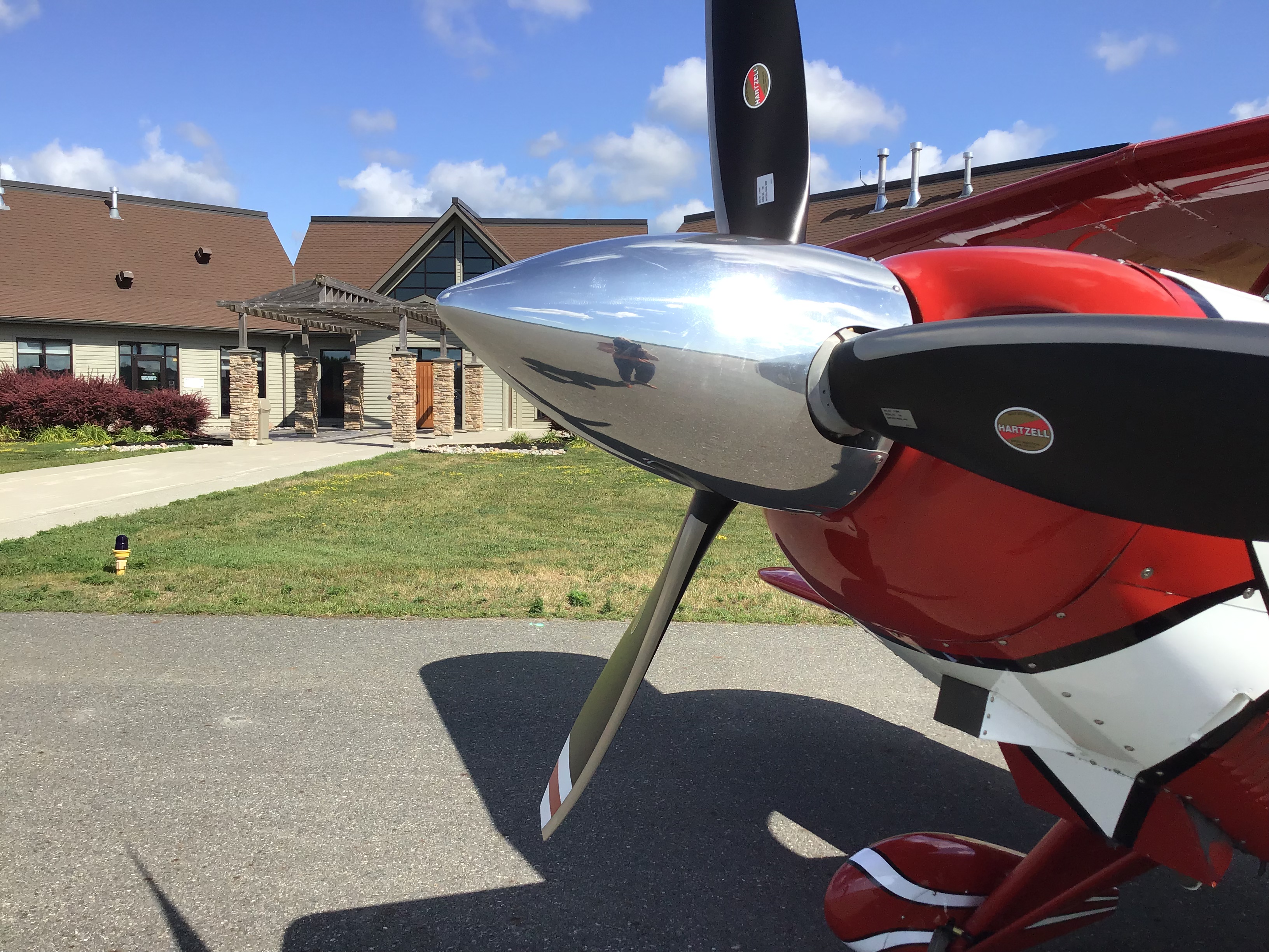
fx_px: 1136
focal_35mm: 31
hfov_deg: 58.4
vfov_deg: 45.4
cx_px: 634
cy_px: 476
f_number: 2.4
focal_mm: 3.3
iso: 25
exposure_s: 1/1456
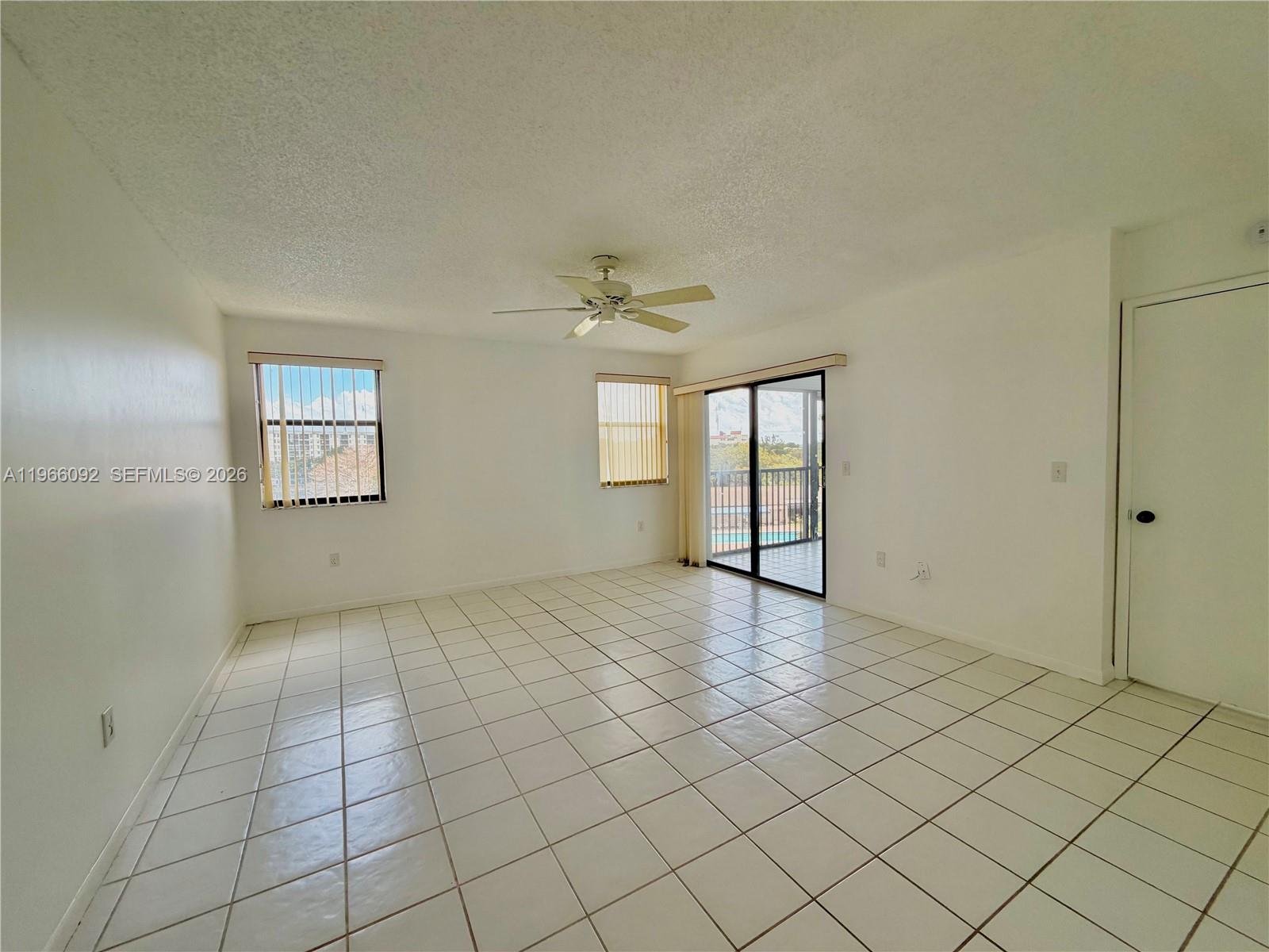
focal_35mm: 14
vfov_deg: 85.7
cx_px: 634
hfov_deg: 102.1
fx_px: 513
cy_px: 476
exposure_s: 1/134
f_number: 2.2
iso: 64
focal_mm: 2.22
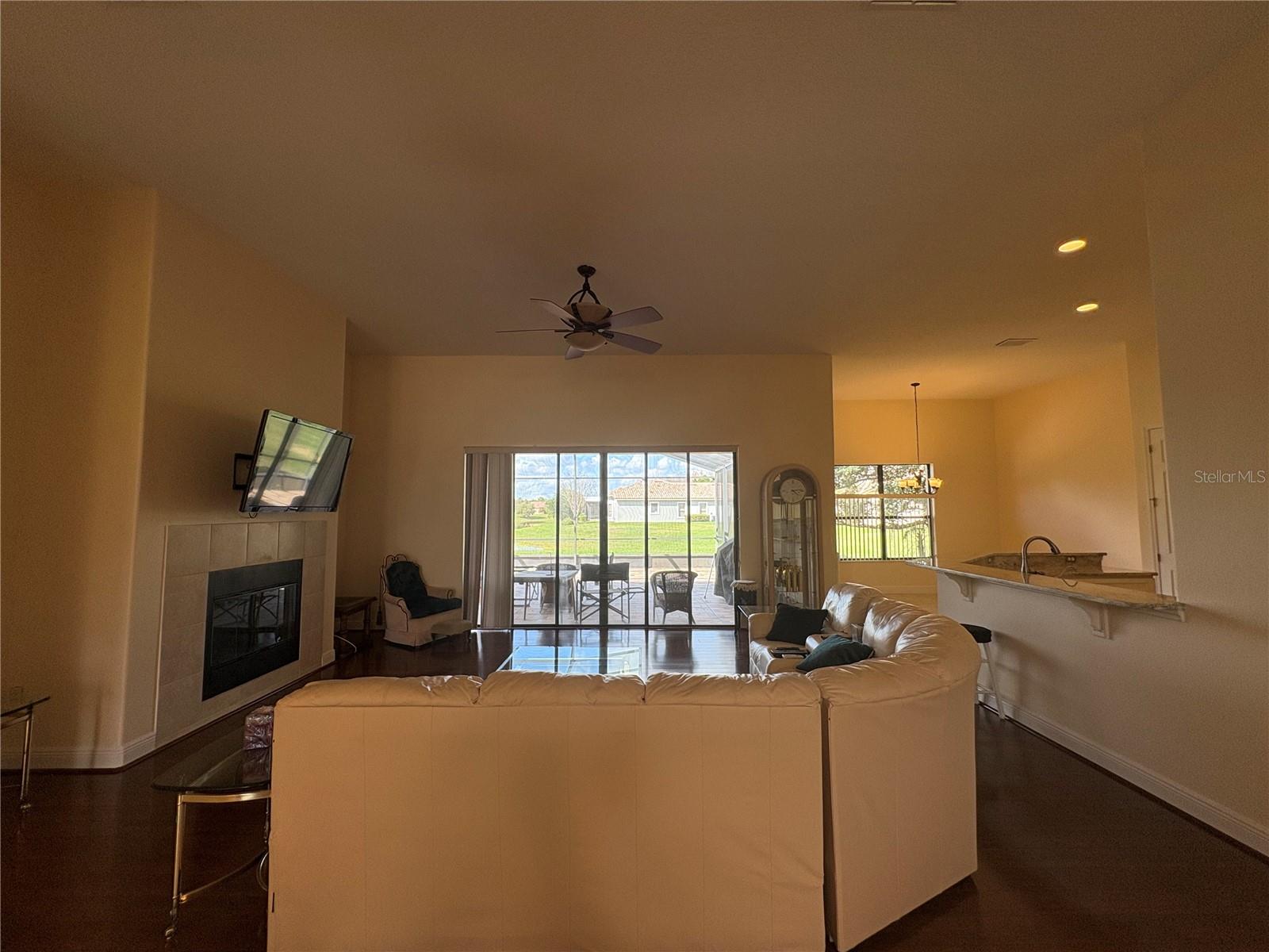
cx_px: 634
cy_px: 476
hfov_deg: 102.1
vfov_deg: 85.7
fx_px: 513
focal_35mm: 14
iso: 64
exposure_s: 1/134
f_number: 2.2
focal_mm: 2.22
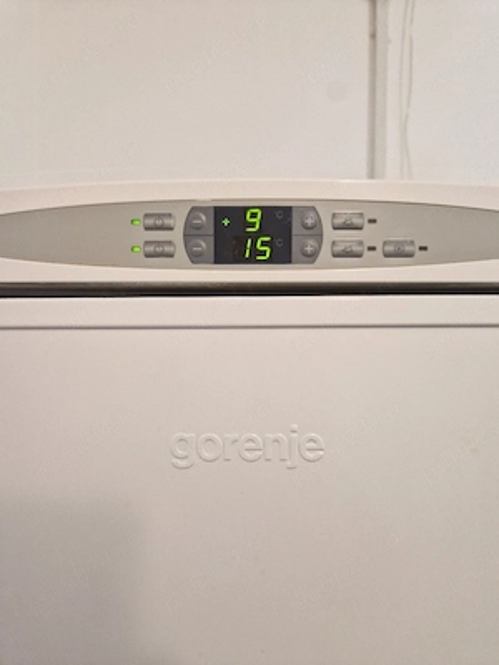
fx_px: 442
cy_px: 332
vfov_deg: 73.9
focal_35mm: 23
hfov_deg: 58.9
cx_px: 250
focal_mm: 5.4
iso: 250
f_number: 1.8
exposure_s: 1/100
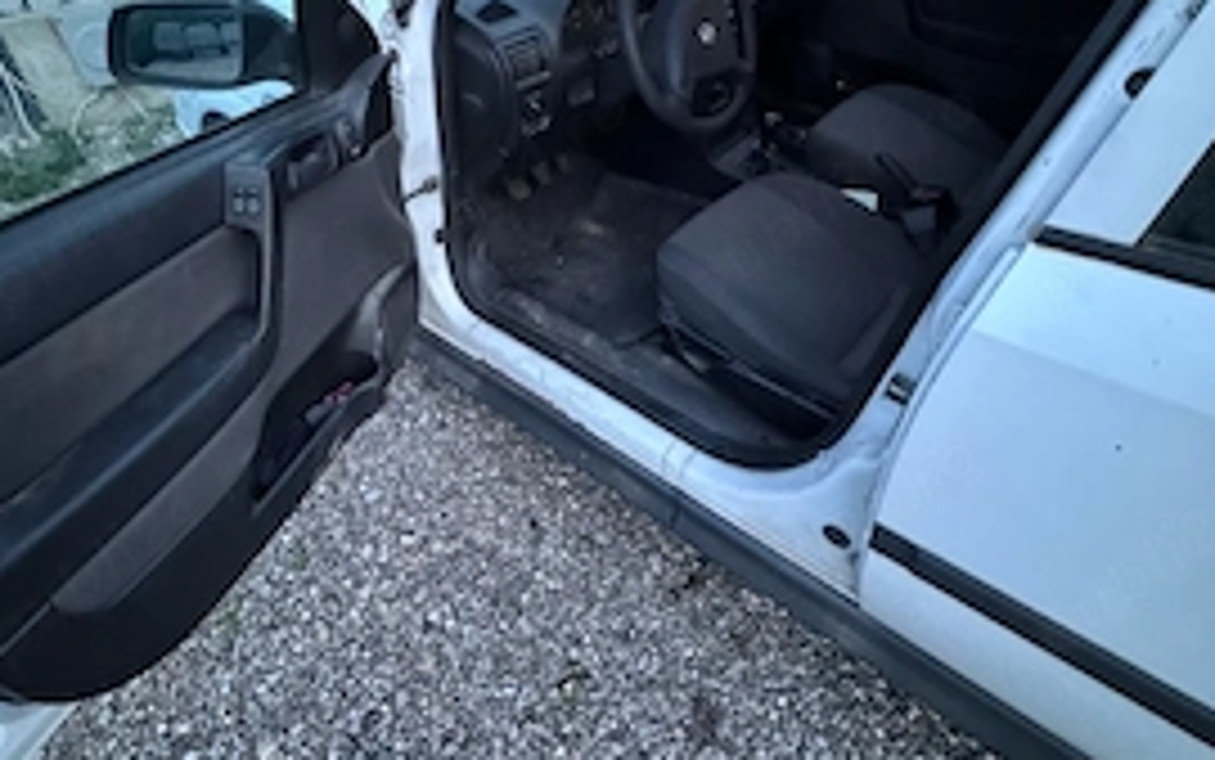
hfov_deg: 79.5
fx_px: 729
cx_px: 572
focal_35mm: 22
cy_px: 252
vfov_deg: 54.0
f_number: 2.2
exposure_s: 1/40
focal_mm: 2.22
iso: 1600
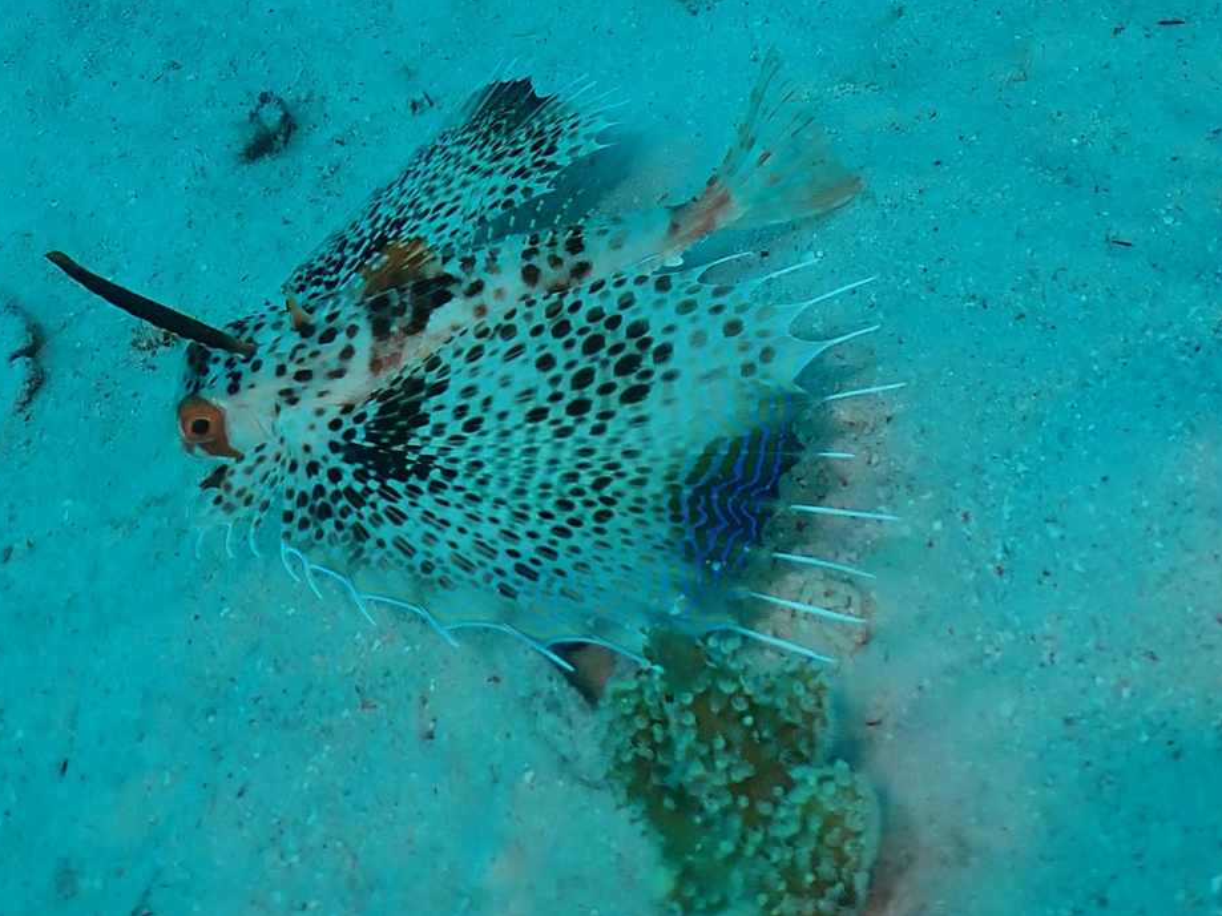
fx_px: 1094
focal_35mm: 31
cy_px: 351
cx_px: 485
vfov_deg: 45.1
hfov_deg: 57.9
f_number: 2.8
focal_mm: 4.5
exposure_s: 1/500
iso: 100
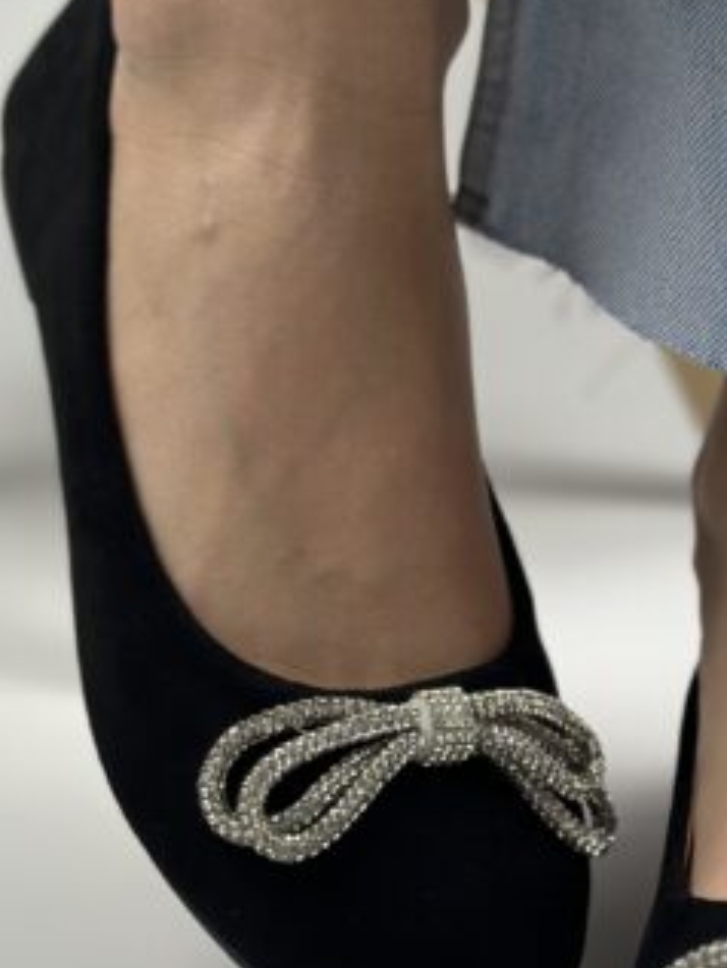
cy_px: 321
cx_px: 648
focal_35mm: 121
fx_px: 3386
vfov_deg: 16.2
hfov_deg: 12.2
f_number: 1.78
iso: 80
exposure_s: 1/1212
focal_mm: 6.86
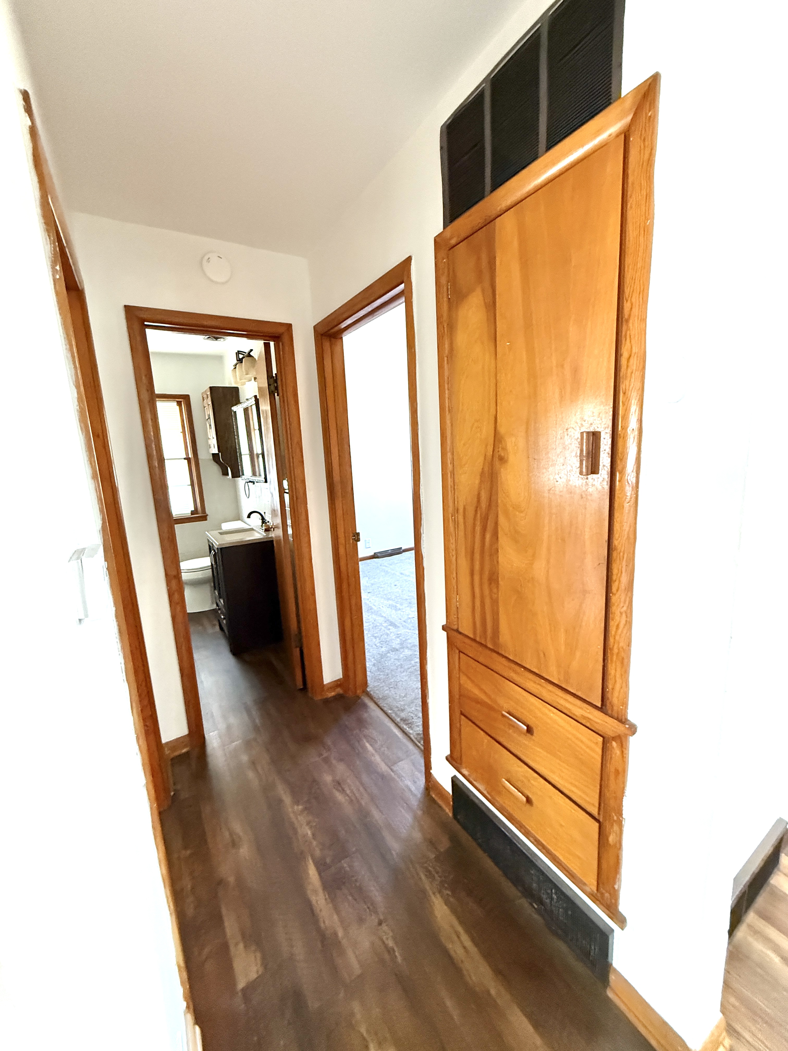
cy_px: 526
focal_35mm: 14
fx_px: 425
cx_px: 394
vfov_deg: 102.1
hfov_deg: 85.7
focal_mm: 2.22
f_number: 2.2
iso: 640
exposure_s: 1/60
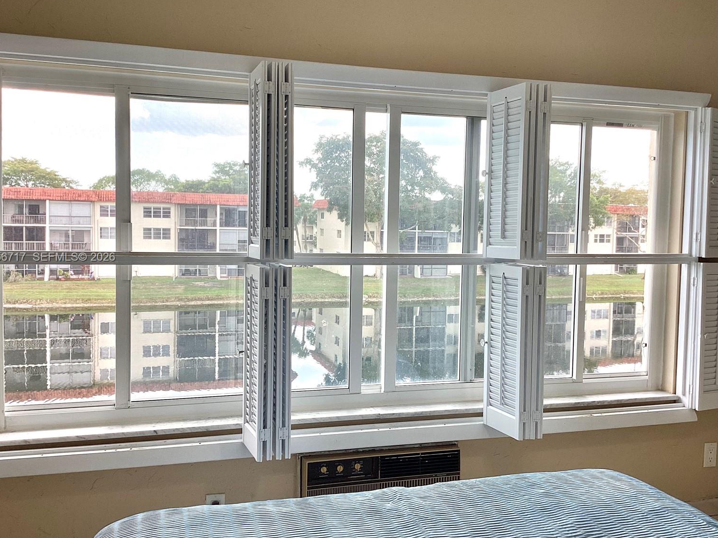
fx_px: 684
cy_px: 258
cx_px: 349
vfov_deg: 42.9
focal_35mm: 33
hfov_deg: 55.3
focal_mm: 3.3
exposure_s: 1/100
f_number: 2.4
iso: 25
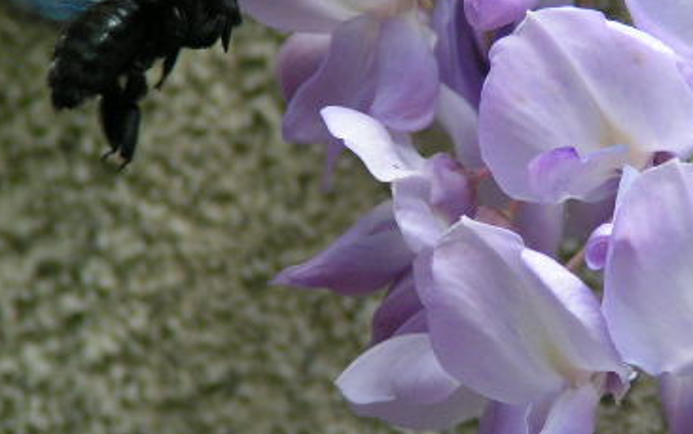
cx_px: 418
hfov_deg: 5.3
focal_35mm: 400
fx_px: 7557
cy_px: 129
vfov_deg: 3.3
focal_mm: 33
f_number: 3.5
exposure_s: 1/320
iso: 100
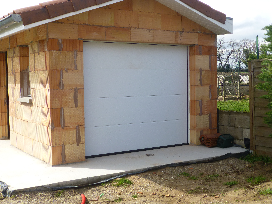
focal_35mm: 47
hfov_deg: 40.4
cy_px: 102
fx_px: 369
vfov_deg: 30.9
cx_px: 136
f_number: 4.2
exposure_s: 1/500
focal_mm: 8.5
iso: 100
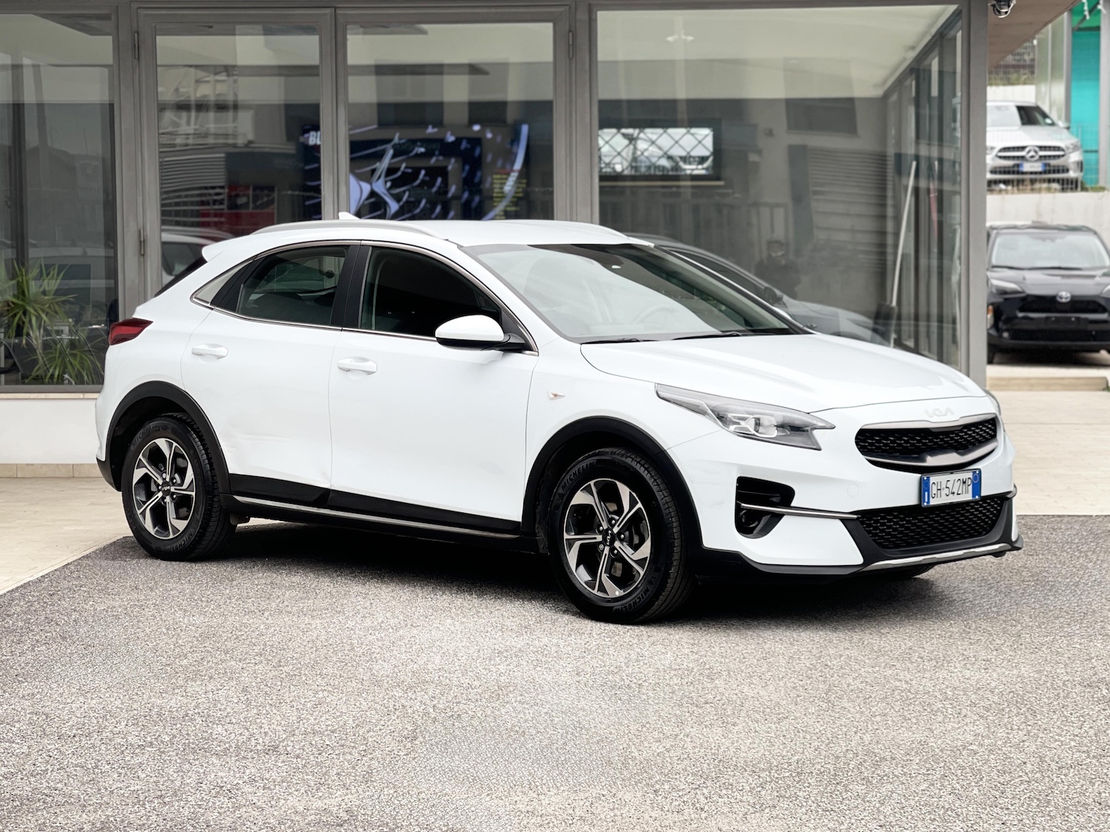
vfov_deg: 22.9
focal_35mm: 64
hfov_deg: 30.3
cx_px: 555
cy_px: 416
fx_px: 2052
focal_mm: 7.5
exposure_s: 1/132
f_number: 2.2
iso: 20
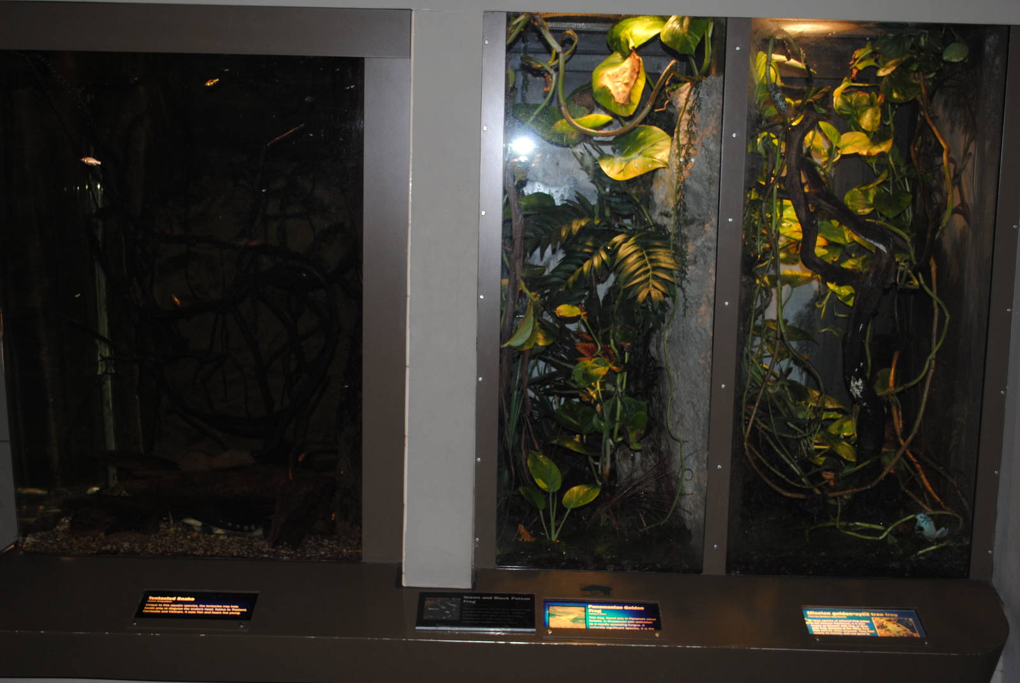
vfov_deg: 29.9
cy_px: 342
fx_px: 1276
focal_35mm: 45
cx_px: 510
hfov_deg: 43.6
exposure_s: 1/60
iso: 200
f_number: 4.5
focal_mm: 30
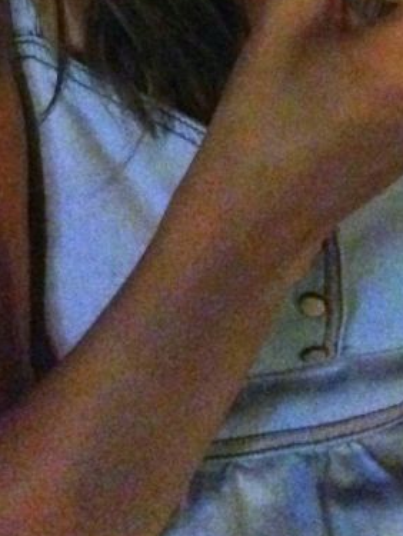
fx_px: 1860
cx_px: 249
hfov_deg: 12.4
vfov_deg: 14.5
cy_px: -417
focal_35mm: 120
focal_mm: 4.12
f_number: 2.4
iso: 800
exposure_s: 1/15
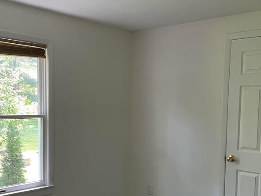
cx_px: 110
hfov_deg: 42.0
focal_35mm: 45
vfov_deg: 31.8
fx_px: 339
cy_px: 136
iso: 125
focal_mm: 4.2
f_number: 1.6
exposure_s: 1/80
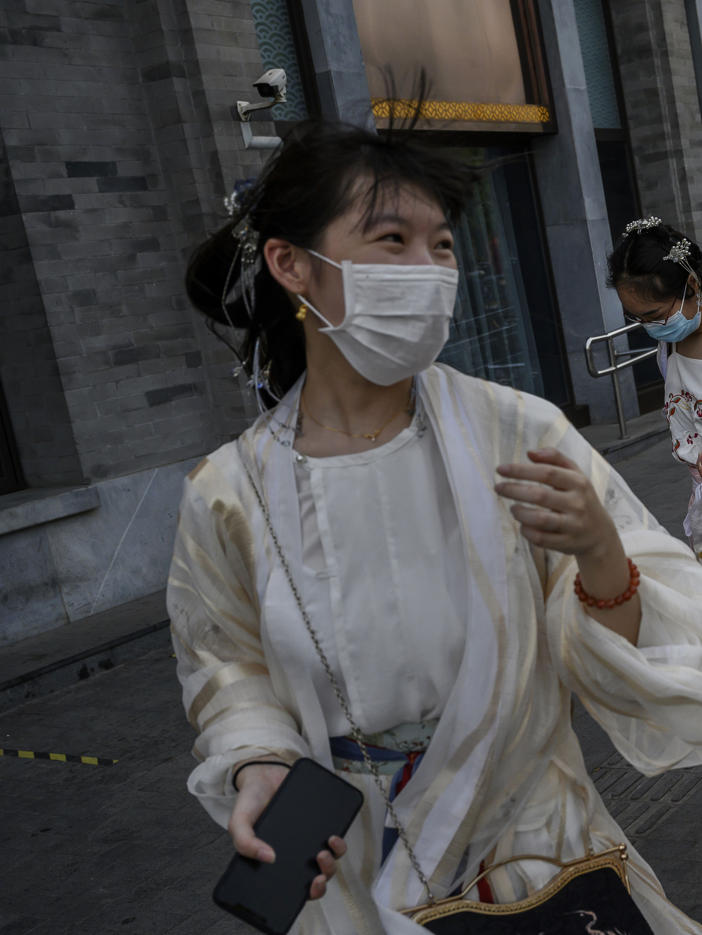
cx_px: 777
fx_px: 1347
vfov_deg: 38.3
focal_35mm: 50
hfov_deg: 26.8
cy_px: 466
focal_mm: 30.5
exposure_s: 1/1250
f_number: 5.6
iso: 640
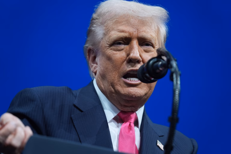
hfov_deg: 7.4
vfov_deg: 4.9
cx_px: 116
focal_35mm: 280
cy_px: 77
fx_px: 1797
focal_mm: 280
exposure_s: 1/200
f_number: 4
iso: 800
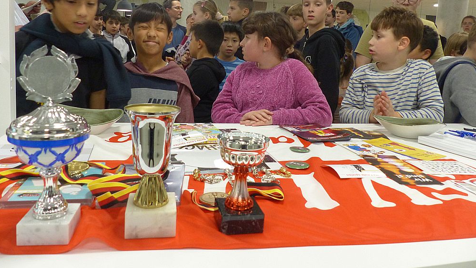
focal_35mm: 28
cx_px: 240
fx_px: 353
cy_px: 92
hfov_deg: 67.9
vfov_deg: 41.0
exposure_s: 1/60
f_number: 2.8
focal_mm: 4.5
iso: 320
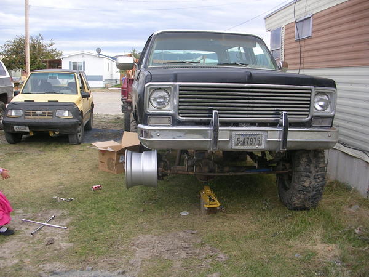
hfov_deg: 49.0
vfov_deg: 37.7
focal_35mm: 38
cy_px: 138
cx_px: 184
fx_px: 405
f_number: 2.8
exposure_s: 1/68.3
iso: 50
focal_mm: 5.8
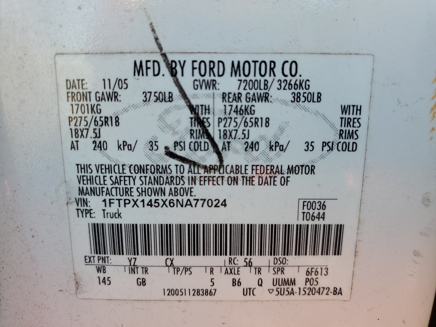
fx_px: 327
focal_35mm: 26
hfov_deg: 67.3
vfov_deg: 53.1
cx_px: 218
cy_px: 164
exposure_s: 1/385
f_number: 1.5
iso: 50
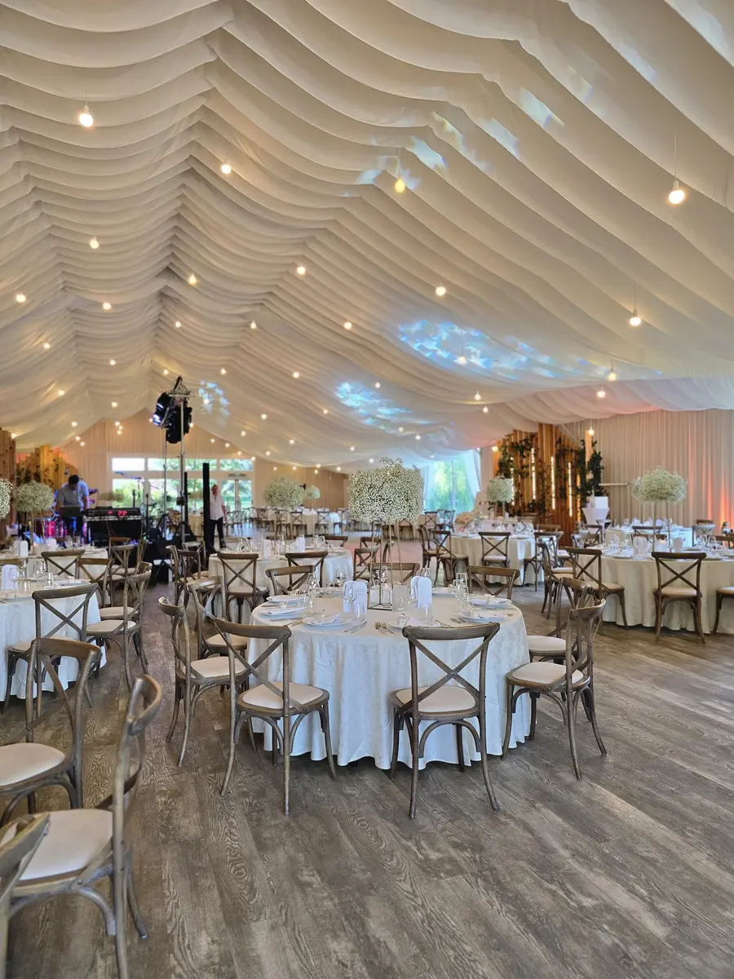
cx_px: 367
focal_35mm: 23
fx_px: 650
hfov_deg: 58.9
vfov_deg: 73.9
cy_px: 490
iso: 125
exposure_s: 1/100
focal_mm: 6.3
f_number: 1.7
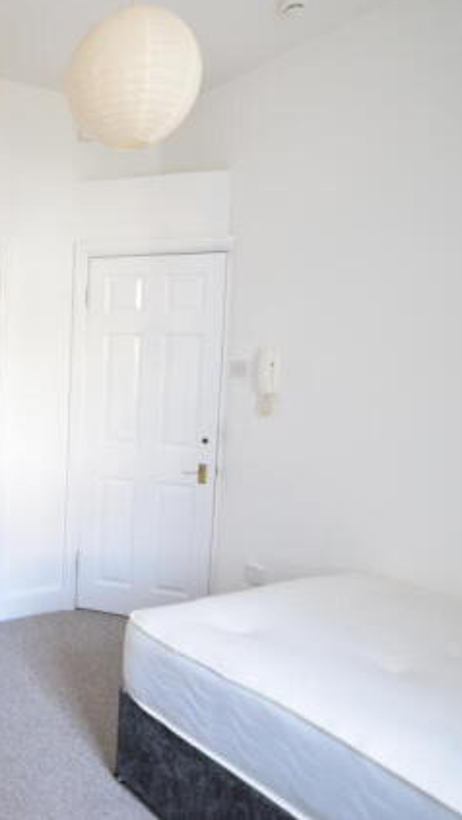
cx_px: -69
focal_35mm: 27
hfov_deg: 35.6
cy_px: 397
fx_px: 583
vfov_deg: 70.2
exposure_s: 1/25
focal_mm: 11
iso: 400
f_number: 2.8
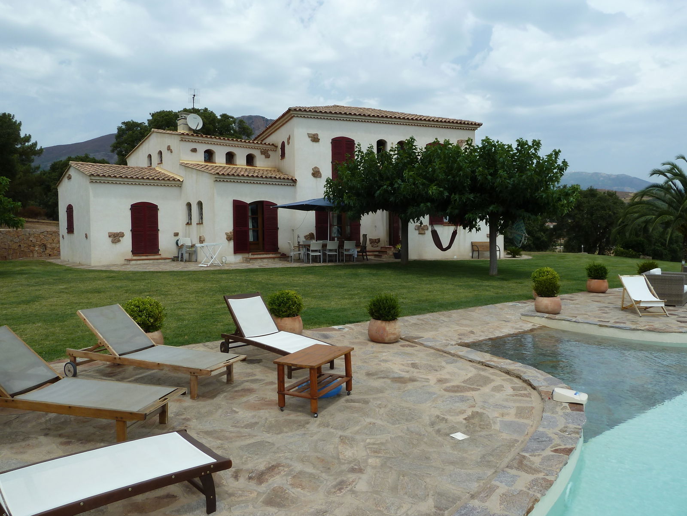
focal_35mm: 25
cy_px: 258
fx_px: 496
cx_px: 344
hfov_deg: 69.4
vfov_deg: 54.9
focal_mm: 4.1
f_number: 5
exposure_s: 1/400
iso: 80
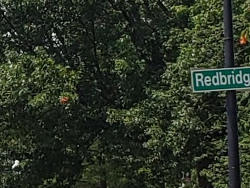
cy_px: 116
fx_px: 809
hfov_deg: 16.3
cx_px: -102
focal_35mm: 112
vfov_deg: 13.2
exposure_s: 1/1505
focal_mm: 4.3
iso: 50
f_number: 2.4
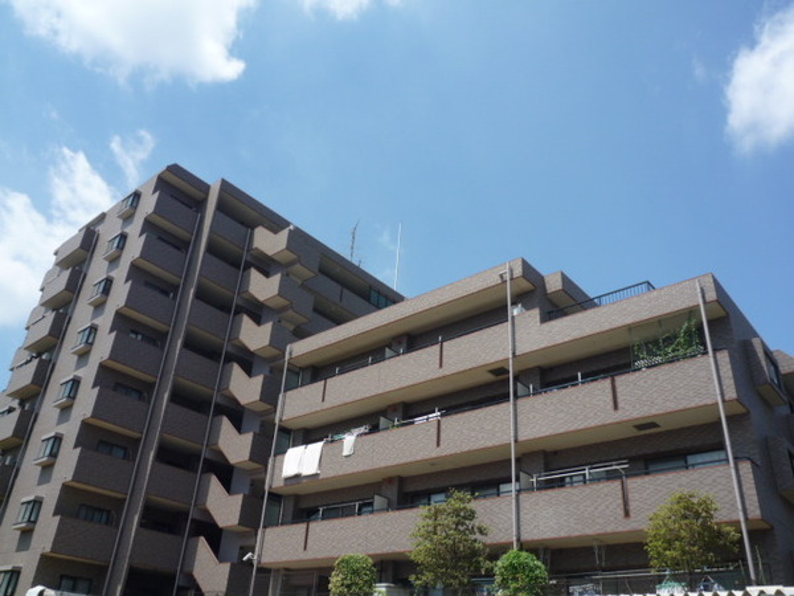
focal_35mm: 28
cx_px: 397
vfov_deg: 49.7
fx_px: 642
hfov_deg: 63.4
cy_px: 298
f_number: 9
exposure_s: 1/160
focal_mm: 6
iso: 100
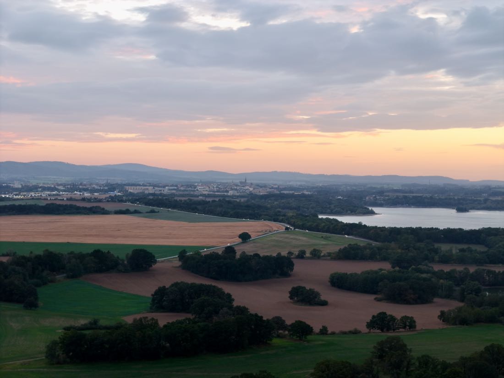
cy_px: 189
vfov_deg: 21.0
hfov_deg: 27.8
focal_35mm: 70
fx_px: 1019
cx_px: 252
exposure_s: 1/20
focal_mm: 19.35
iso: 140
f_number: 2.8
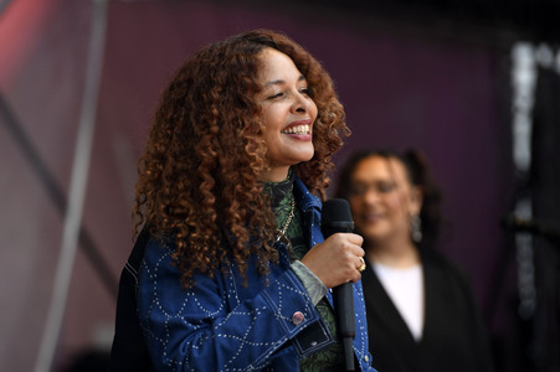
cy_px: 186
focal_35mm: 200
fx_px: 3109
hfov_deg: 10.3
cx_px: 280
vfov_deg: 6.9
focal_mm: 200
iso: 640
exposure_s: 1/1600
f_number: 4.5
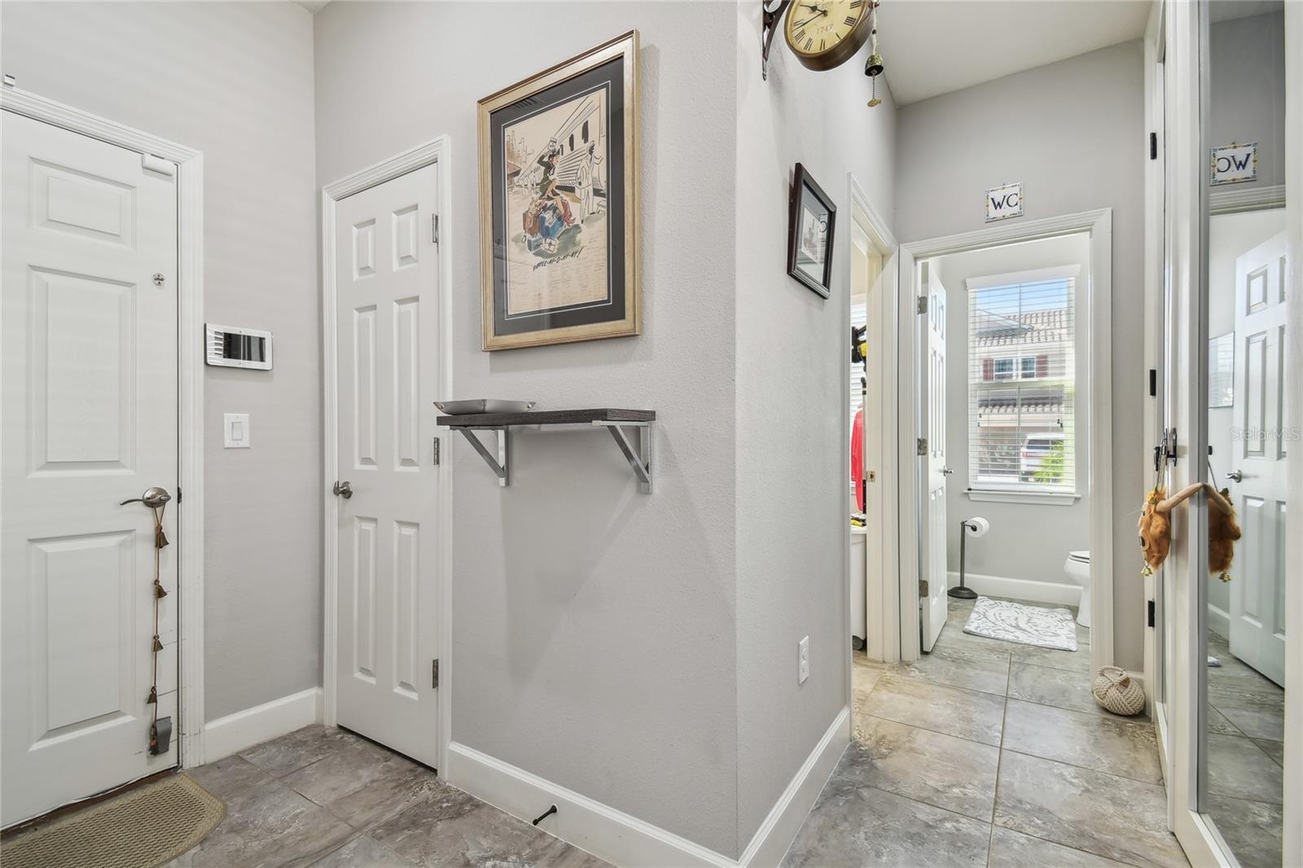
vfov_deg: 77.3
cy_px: 434
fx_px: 543
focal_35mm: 15
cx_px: 652
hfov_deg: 100.4
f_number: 7.1
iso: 100
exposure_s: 1/3.33
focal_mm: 10
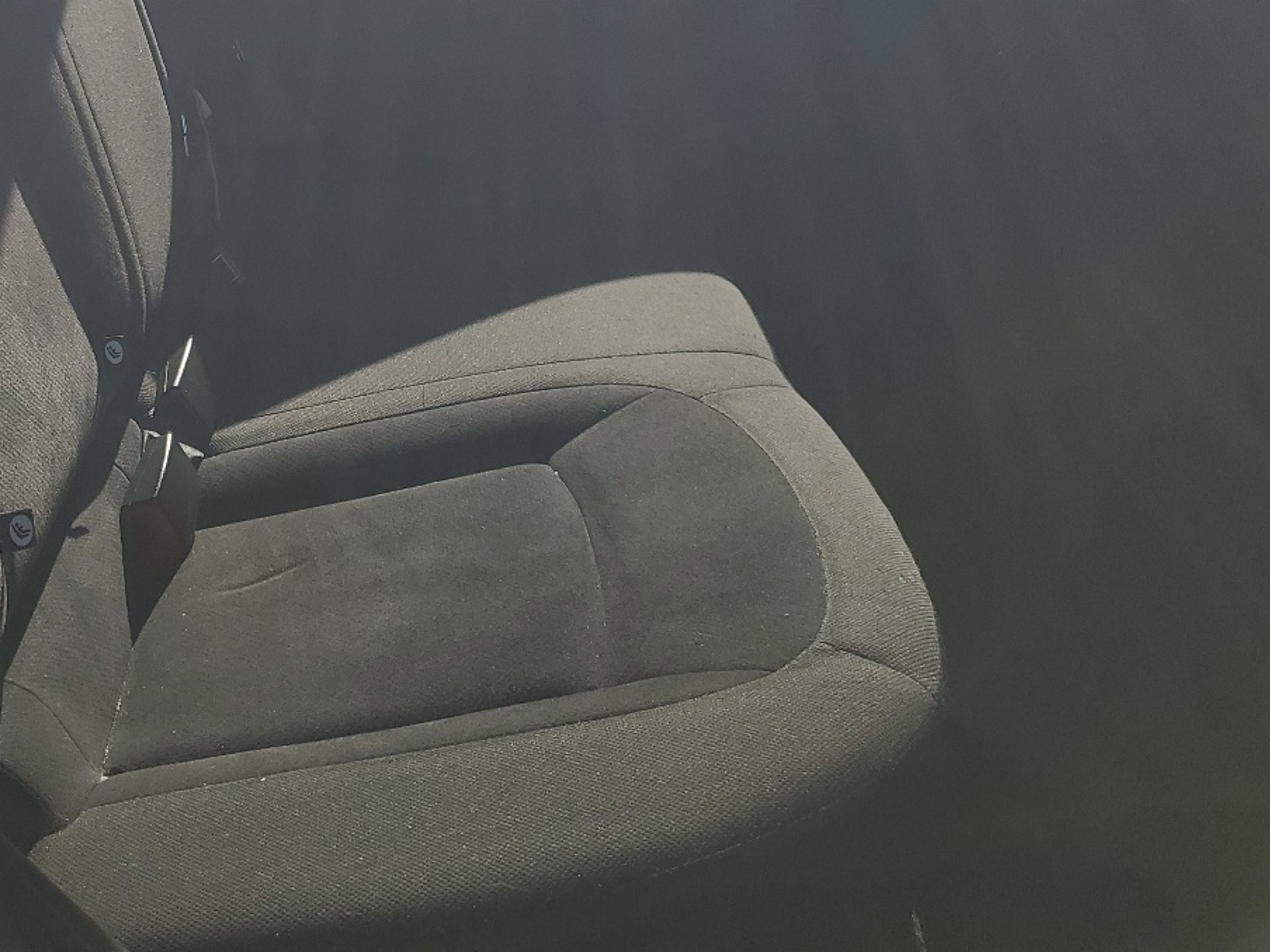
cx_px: 333
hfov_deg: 40.2
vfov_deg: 30.3
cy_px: 124
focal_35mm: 46
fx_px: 1688
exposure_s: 1/1429
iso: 50
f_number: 1.5
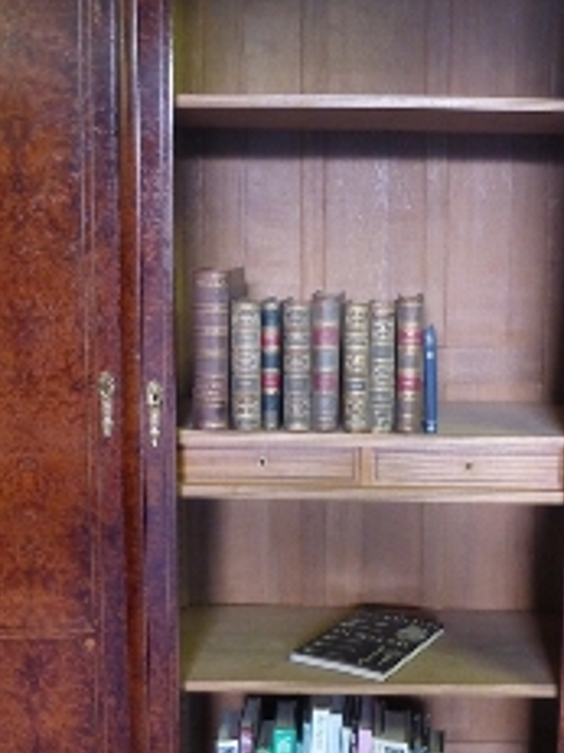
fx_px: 1065
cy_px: 383
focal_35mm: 49
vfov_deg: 38.9
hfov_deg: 29.4
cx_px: 385
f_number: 3.3
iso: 400
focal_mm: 4.3
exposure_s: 1/13
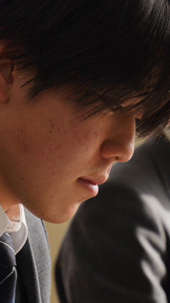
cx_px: 243
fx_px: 1652
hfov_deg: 5.8
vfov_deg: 10.5
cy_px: 181
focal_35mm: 206
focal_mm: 57
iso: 100
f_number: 4.5
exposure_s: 1/80
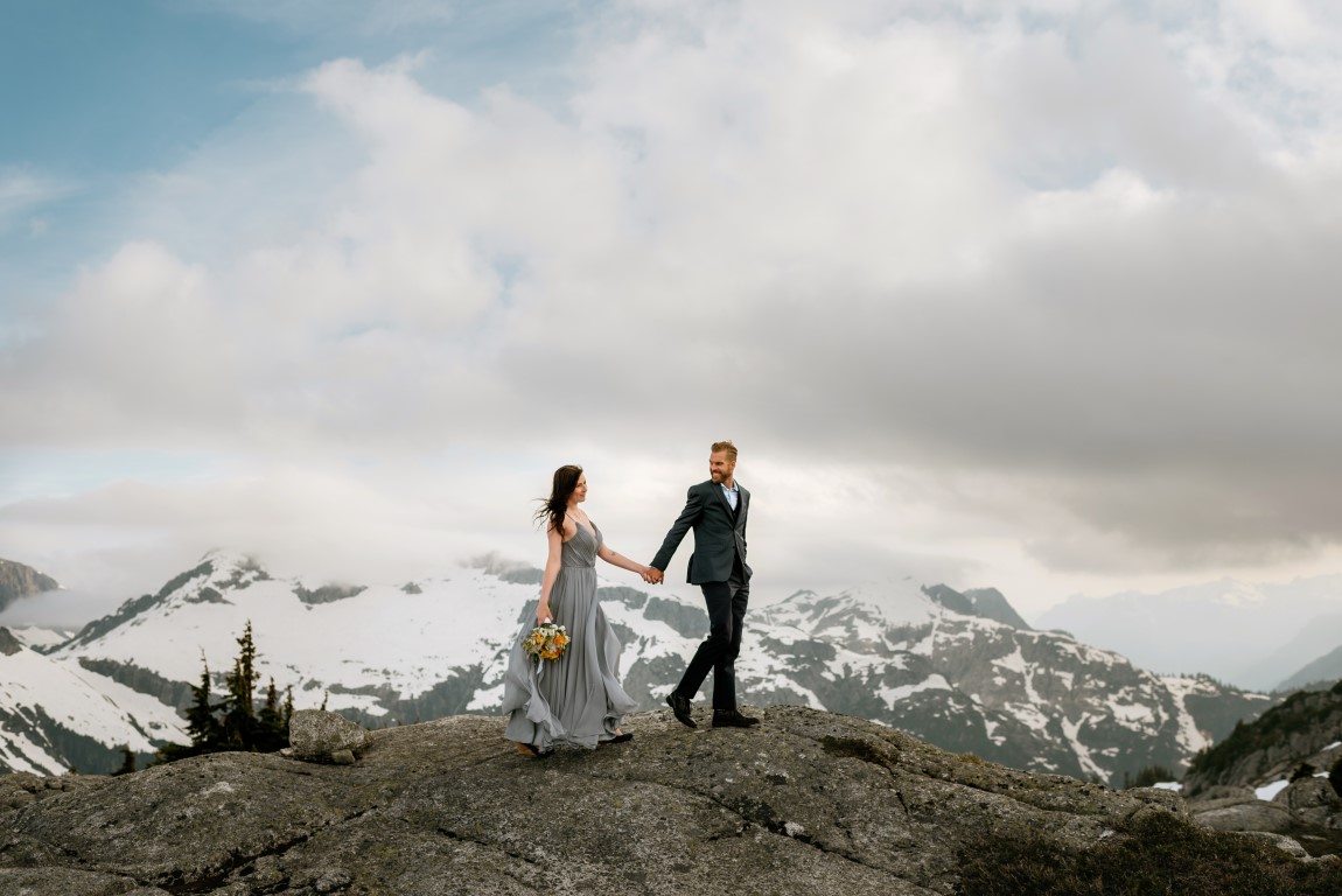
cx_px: 671
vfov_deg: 37.9
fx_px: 1305
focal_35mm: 35
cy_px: 448
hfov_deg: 54.4
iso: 100
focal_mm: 35
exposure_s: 1/2500
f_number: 2.8
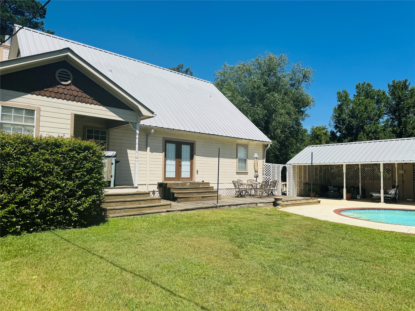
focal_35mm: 24
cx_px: 208
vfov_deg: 56.8
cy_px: 156
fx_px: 288
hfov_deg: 71.6
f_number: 1.78
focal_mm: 6.76
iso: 80
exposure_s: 1/6410
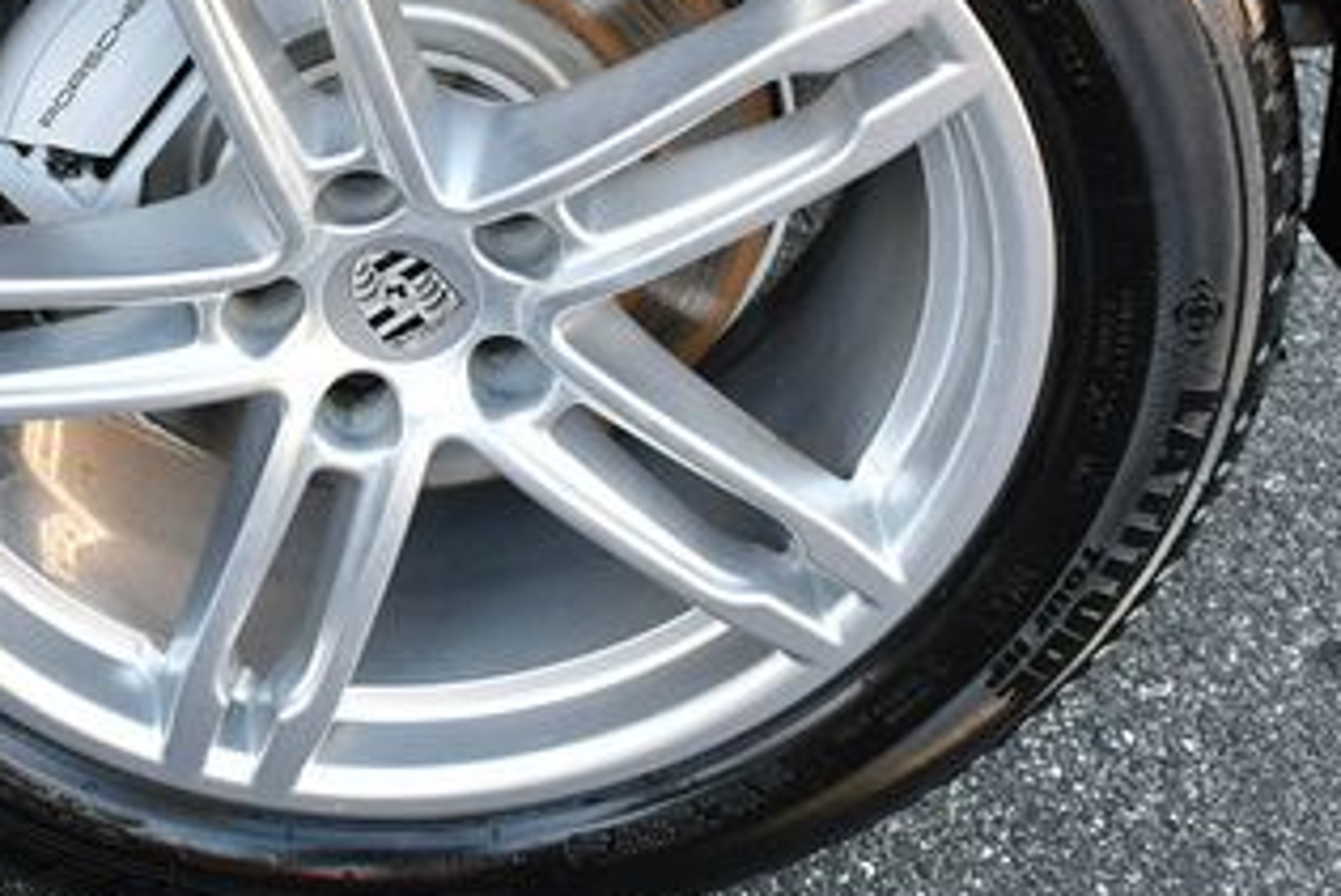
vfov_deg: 18.6
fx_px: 2720
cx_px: 369
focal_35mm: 73
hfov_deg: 27.4
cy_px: 301
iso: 400
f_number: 3.5
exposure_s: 1/250
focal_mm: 18
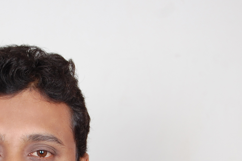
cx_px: 47
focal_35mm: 179
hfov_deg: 11.5
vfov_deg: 7.6
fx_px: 1202
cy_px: 204
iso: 200
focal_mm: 46
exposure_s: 1/1600
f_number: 5.6
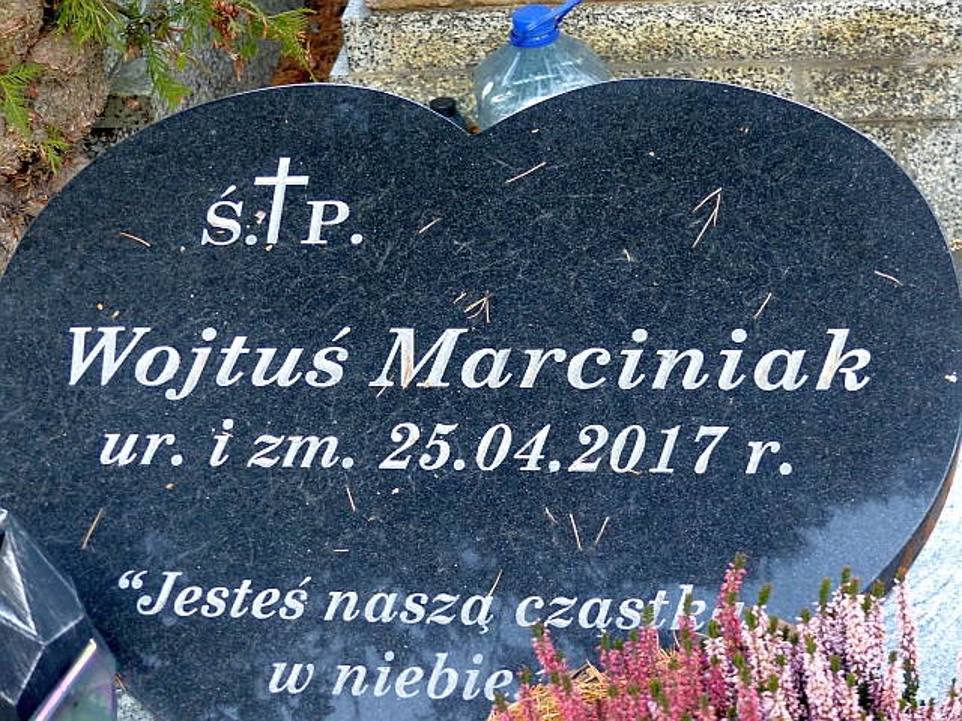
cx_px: 481
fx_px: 2168
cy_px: 360
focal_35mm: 78
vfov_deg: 18.9
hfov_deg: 25.0
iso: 250
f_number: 2.8
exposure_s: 1/60
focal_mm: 14
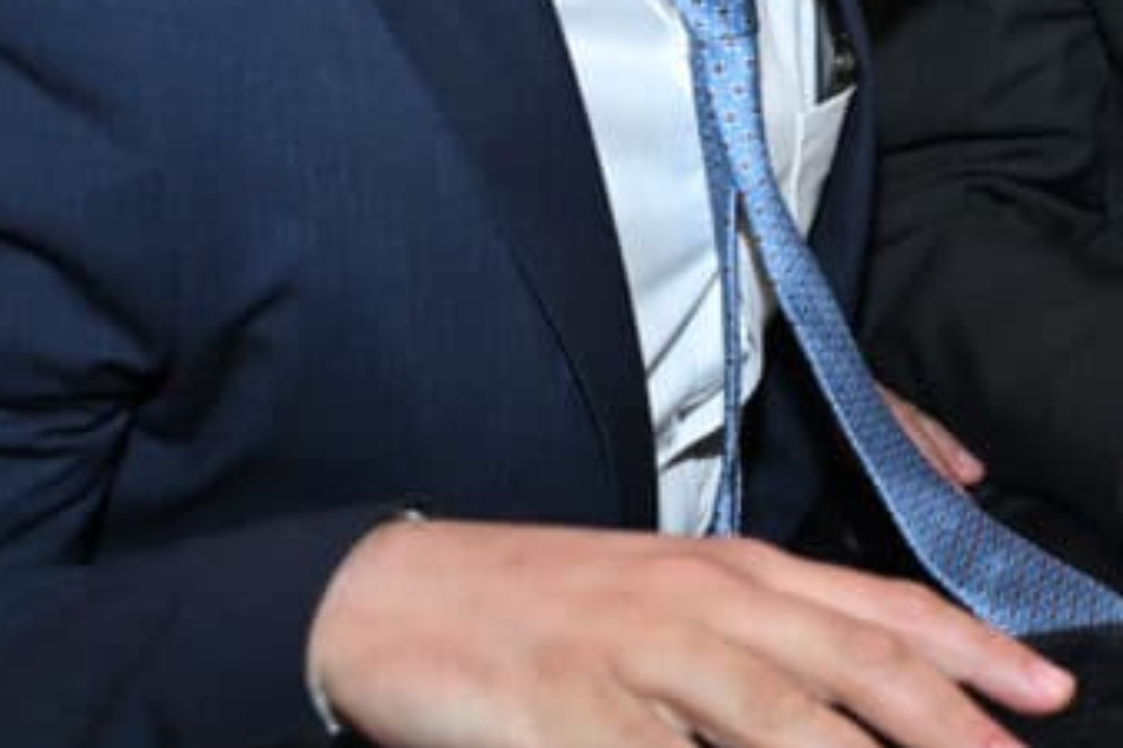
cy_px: -55
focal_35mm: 100
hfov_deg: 18.4
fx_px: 3118
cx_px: 1628
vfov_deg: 13.4
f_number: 5
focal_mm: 33
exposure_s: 1/125
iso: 1250
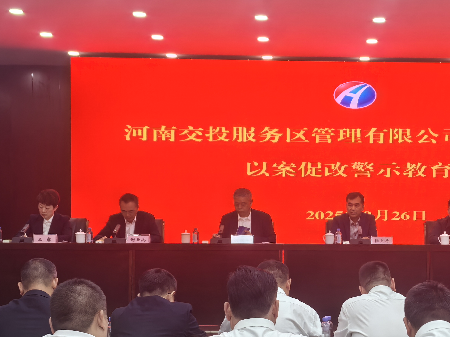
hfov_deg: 27.7
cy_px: 218
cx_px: 346
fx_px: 897
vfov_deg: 21.3
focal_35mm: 69
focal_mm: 5.75
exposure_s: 1/120
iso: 125
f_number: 2
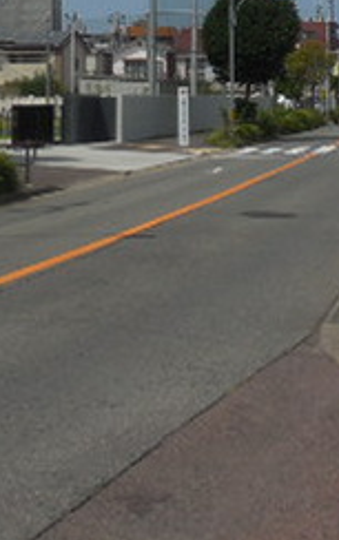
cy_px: -12
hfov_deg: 17.2
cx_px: 191
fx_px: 1121
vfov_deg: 25.6
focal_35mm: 76
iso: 125
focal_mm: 4.5
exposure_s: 1/1000
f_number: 6.2
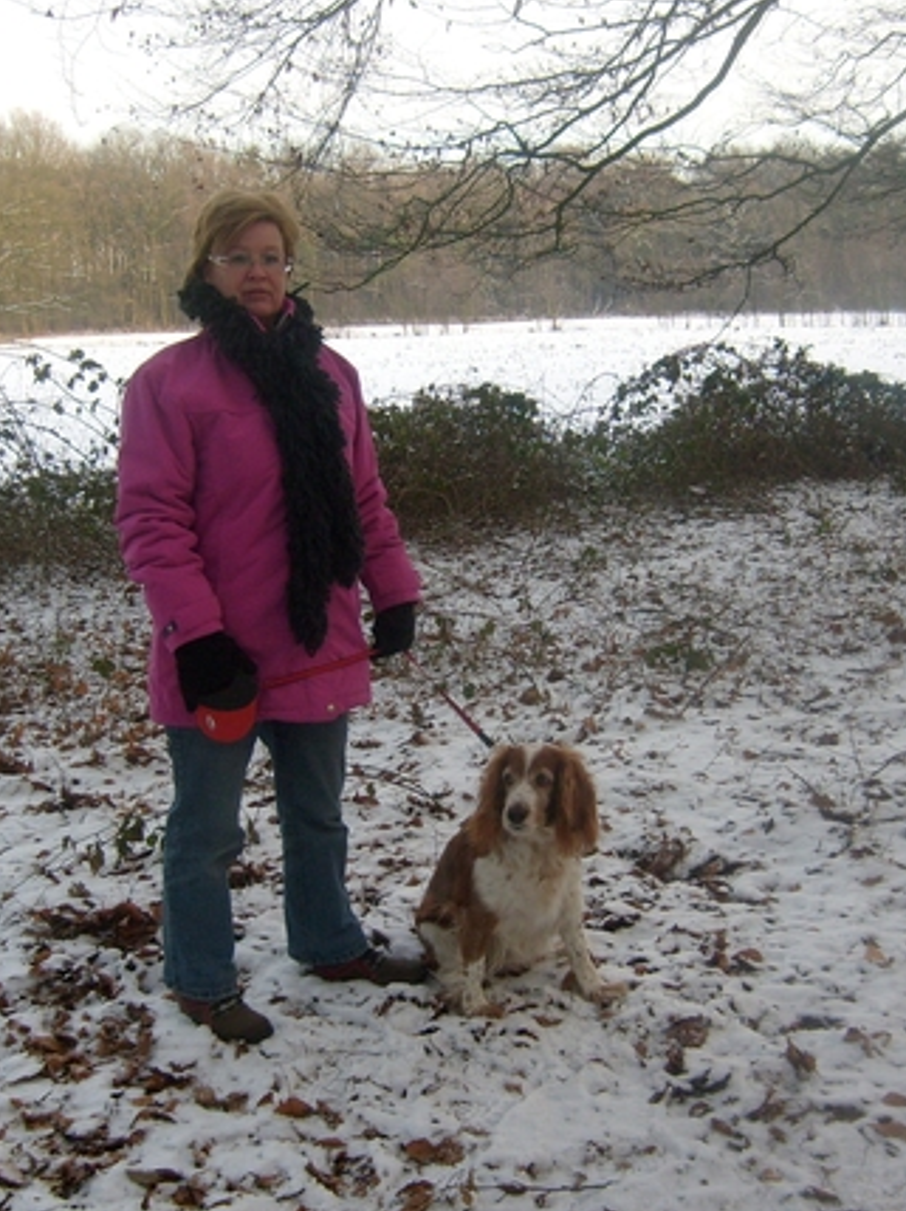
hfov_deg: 29.6
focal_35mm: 49
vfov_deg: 38.9
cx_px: 480
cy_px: 624
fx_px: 1713
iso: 80
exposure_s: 1/180
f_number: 2.8
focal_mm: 5.8
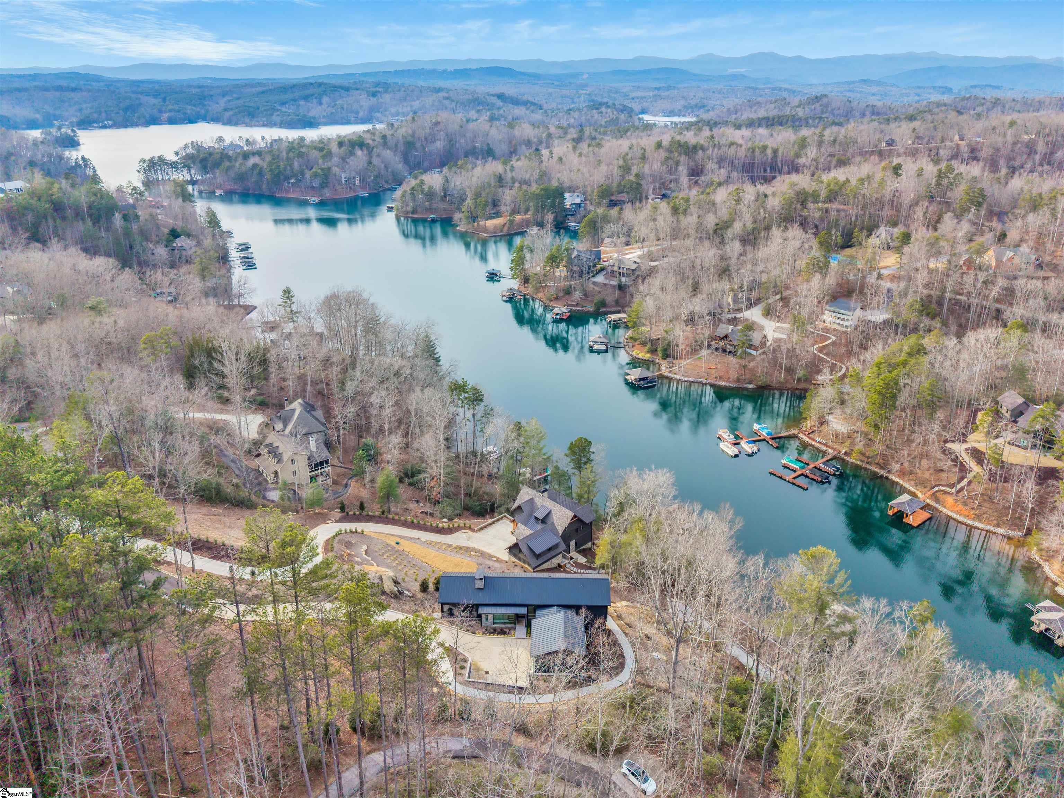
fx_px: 738
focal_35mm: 24
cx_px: 532
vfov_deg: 56.8
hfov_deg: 71.6
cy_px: 399
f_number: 1.8
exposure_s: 1/3000
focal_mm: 8.67
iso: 290
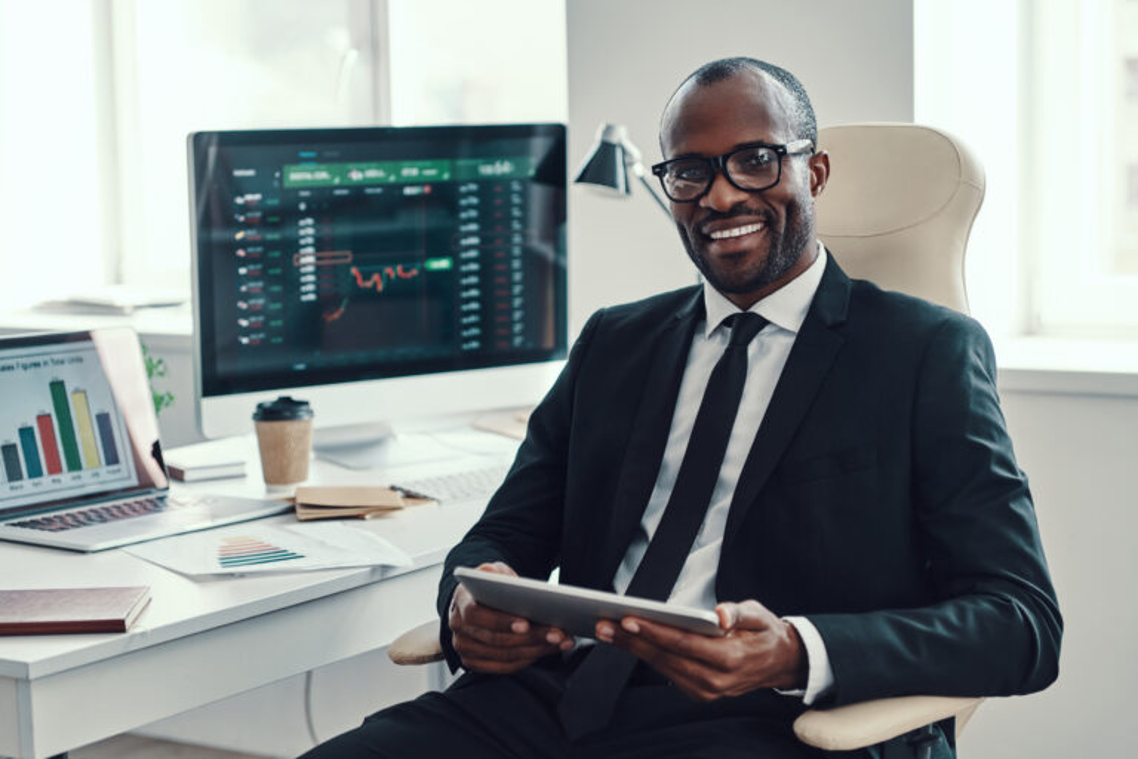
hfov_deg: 28.8
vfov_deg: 19.5
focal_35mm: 70
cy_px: 380
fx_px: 2213
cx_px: 569
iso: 250
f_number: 2.8
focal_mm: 70
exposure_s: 1/100
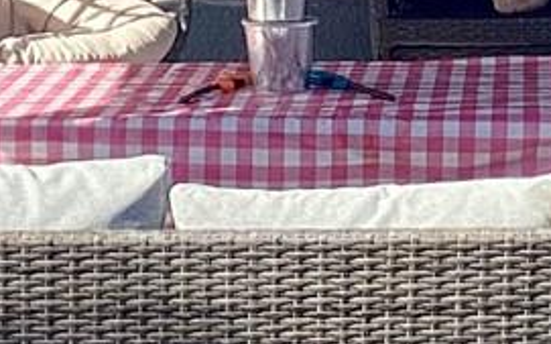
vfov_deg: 6.6
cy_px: -238
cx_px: 321
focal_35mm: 194
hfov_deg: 10.8
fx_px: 2911
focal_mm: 3.3
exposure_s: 1/431
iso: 25
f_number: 2.4
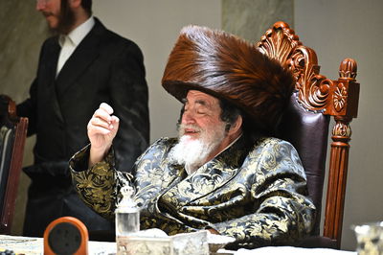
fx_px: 2126
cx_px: 192
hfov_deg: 10.3
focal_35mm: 200
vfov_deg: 6.9
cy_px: 128
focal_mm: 200
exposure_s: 1/200
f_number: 5.6
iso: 3200
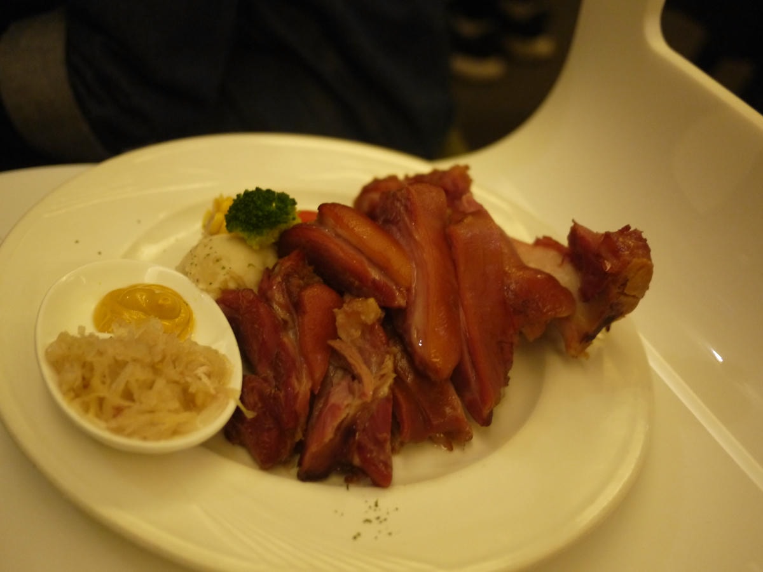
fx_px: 882
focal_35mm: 40
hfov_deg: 46.8
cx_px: 382
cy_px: 286
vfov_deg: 36.0
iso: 800
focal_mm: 20
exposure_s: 1/100
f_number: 1.7
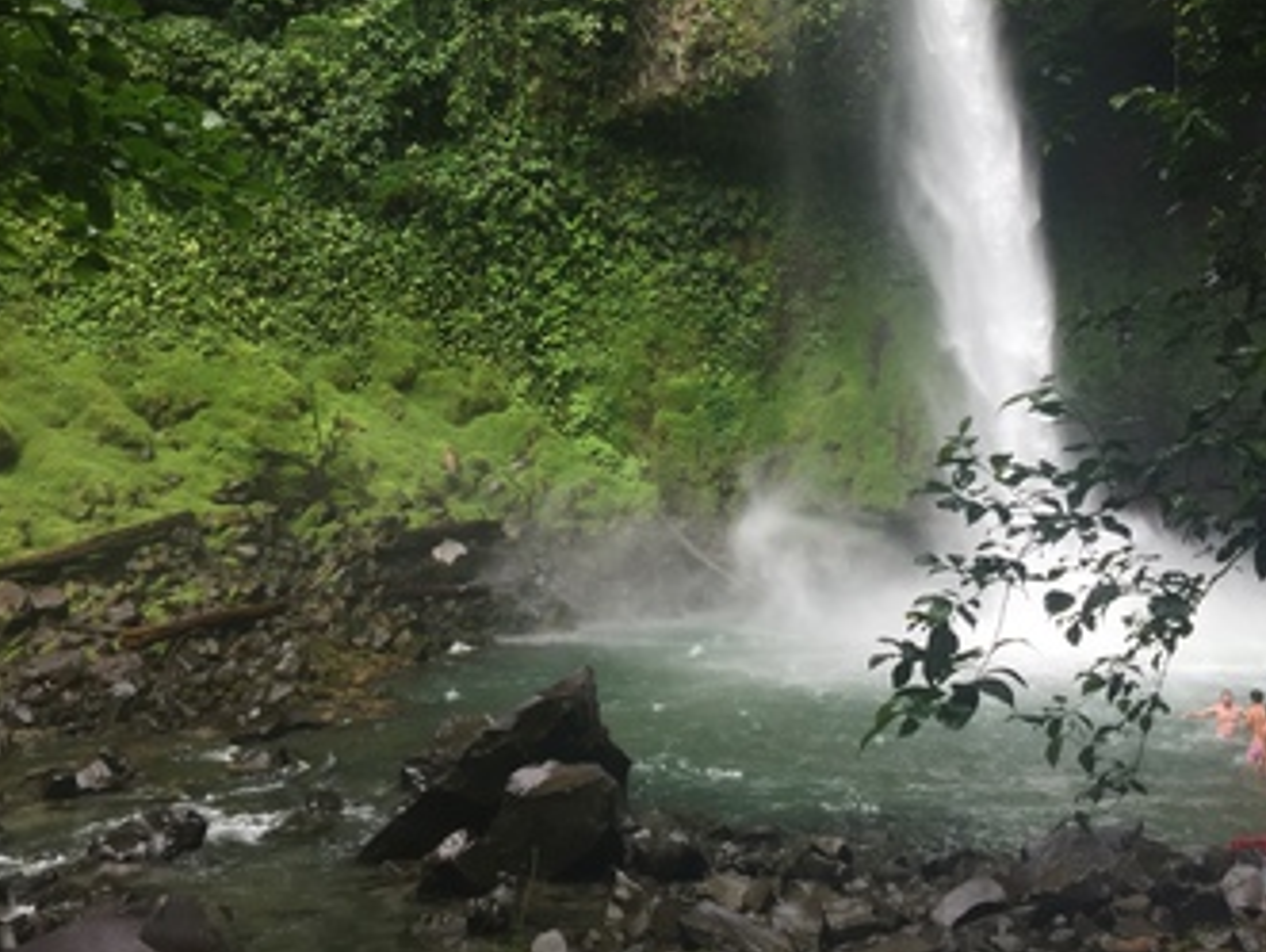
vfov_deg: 32.8
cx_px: 673
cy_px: 115
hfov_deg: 44.7
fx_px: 1538
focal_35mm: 42
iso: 32
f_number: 2.2
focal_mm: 4.15
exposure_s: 1/377
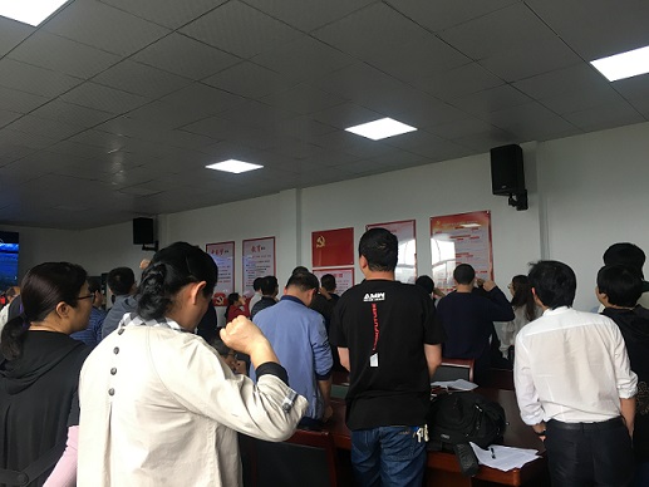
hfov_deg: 61.6
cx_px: 324
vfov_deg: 48.2
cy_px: 244
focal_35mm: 29
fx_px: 544
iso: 32
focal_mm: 4.15
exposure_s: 1/33
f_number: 2.2
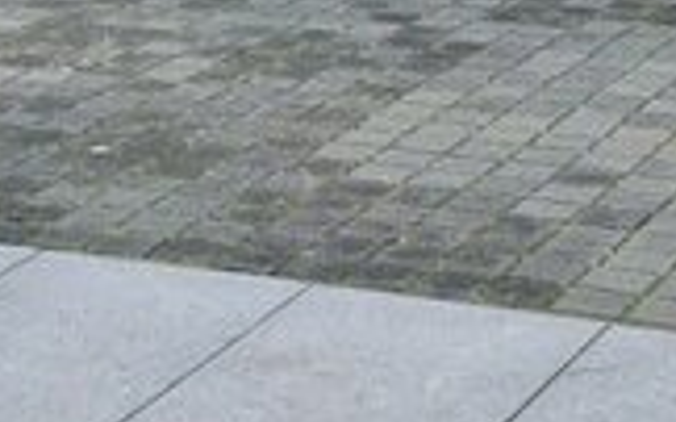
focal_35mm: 154
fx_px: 2835
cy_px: -359
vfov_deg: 8.2
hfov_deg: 13.5
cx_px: 154
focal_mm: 5.54
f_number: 1.8
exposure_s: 1/711
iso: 40
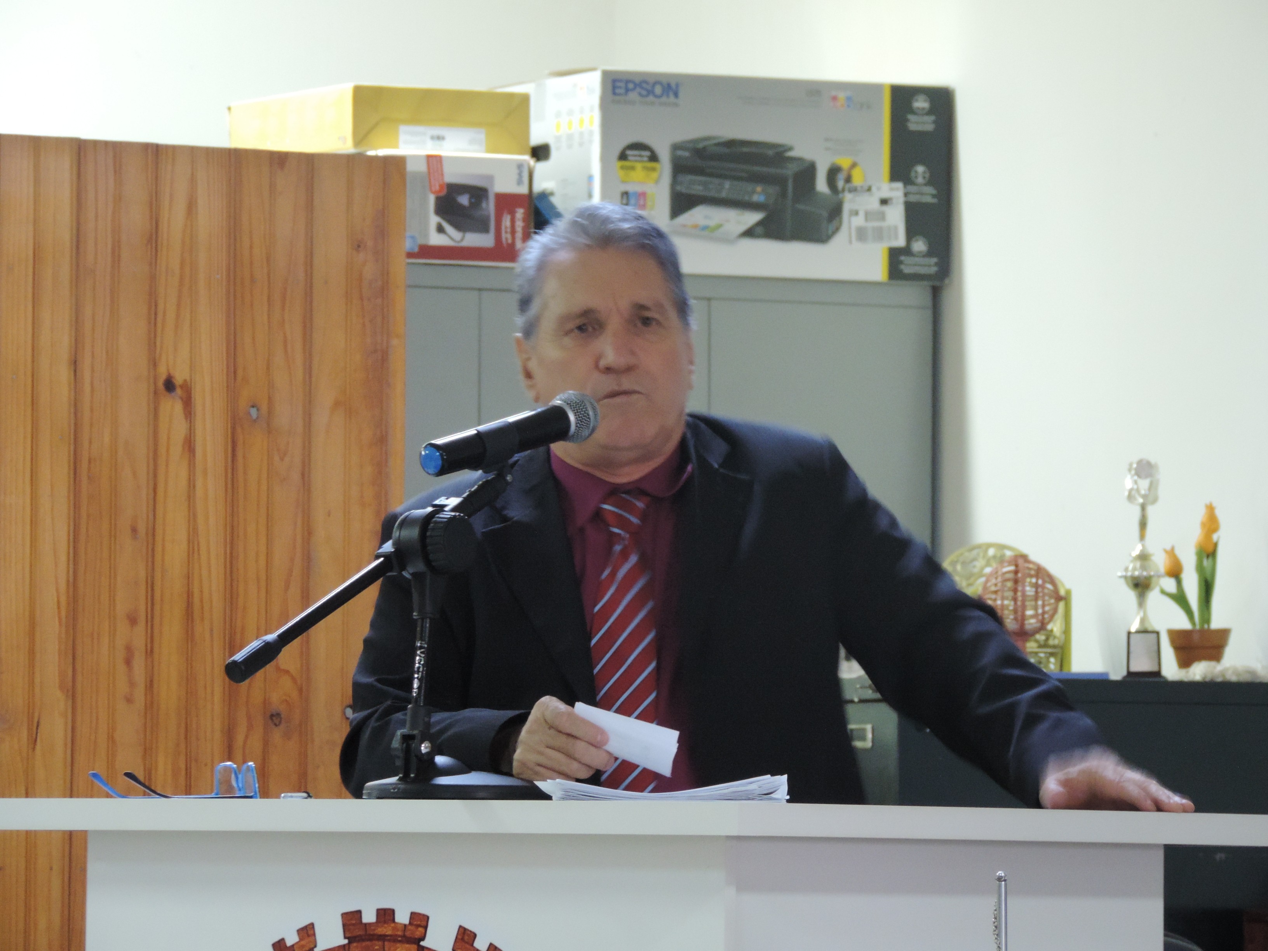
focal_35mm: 250
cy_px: 476
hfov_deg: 7.9
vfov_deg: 5.9
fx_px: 9158
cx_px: 634
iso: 800
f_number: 4.7
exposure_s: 1/10
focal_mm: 44.5
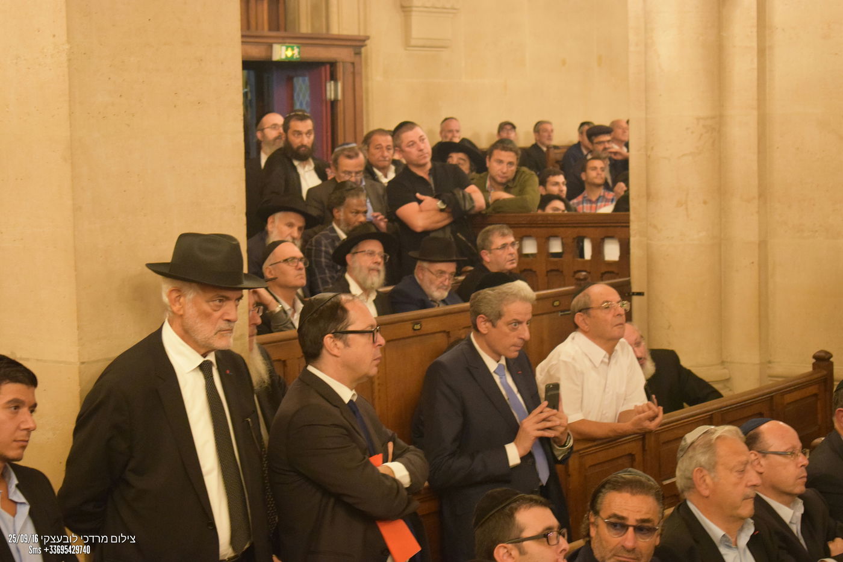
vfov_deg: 16.5
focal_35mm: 82
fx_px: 1932
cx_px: 422
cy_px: 281
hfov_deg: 24.6
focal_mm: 55
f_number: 5.6
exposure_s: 1/20
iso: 3200
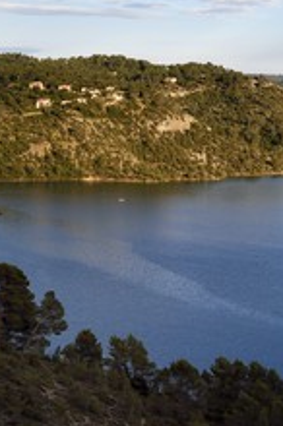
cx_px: 260
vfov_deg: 23.1
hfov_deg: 15.3
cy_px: 186
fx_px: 1041
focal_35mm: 88
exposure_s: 1/160
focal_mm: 46
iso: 200
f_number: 11
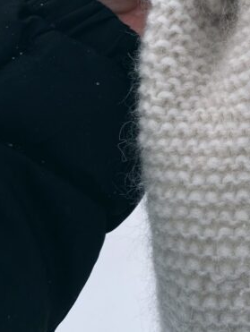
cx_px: 266
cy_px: 56
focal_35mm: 56
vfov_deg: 33.1
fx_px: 538
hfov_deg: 24.6
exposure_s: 1/122
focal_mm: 4.25
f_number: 1.8
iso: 32
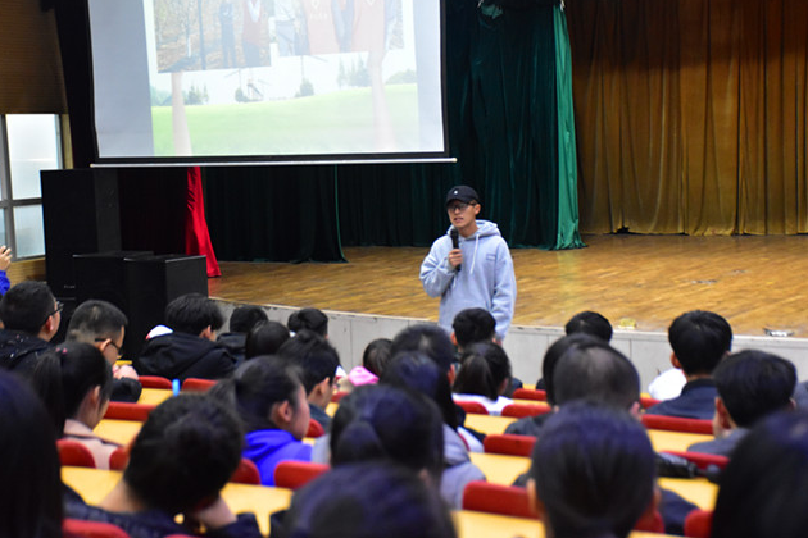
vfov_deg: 19.9
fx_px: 1537
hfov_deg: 29.4
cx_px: 403
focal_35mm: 69
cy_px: 266
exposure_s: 1/30
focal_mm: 45
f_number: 5
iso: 3200
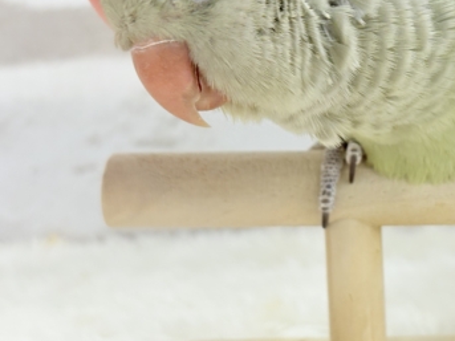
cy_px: 73
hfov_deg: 19.9
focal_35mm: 97
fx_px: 1275
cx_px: 398
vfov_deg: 15.1
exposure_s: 1/100
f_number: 1.6
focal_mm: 5.96
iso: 125
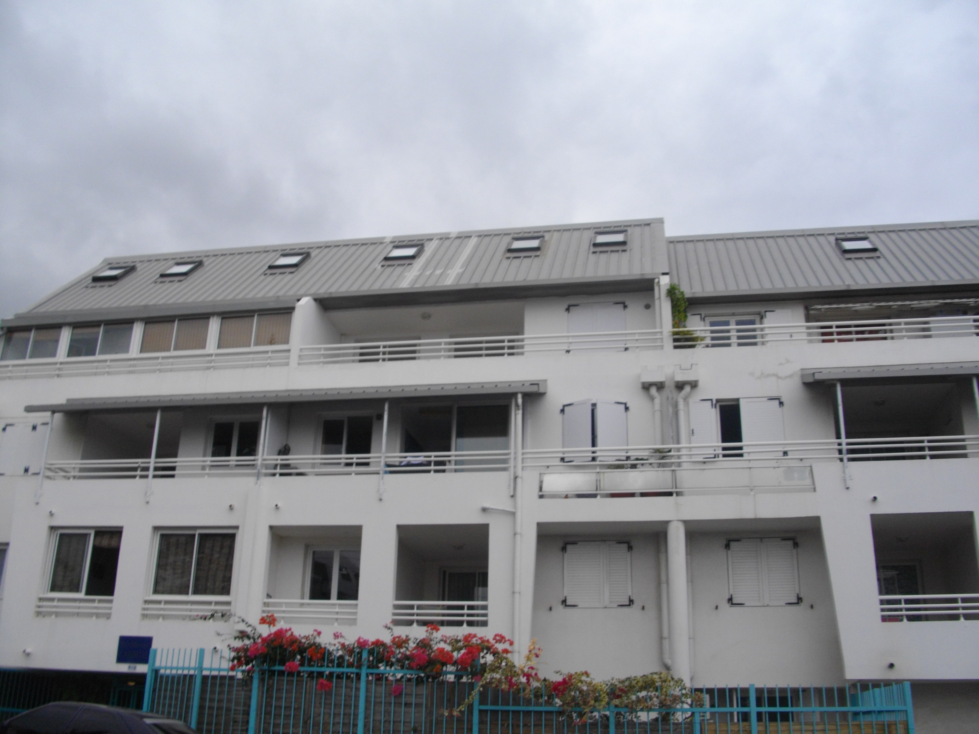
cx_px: 490
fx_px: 877
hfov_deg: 58.4
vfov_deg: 45.4
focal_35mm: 31
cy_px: 367
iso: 100
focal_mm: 5.7
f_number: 8.8
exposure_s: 1/125
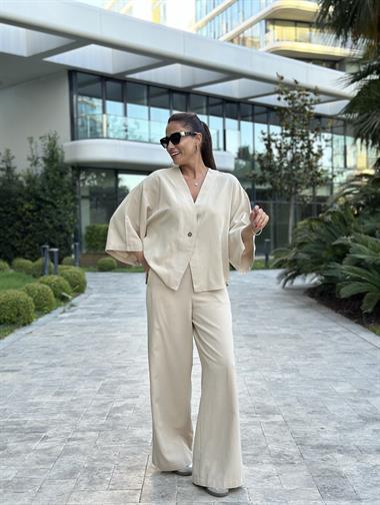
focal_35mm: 48
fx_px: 702
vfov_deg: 39.6
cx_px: 190
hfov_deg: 30.3
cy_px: 252
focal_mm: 6.86
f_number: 1.78
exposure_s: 1/272
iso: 80
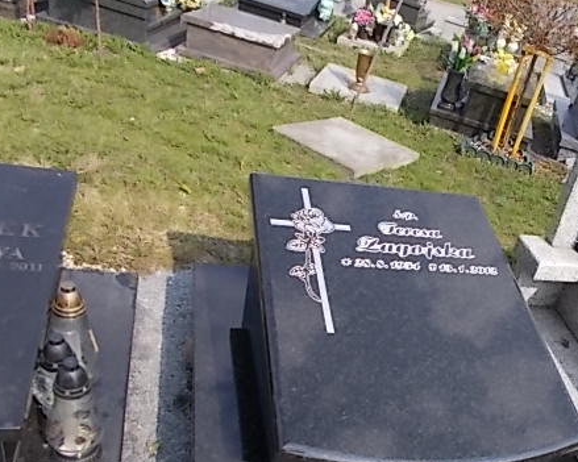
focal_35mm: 37
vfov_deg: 39.6
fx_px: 633
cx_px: 408
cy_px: 309
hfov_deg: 47.8
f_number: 8
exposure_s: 1/125
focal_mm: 4.6
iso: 80
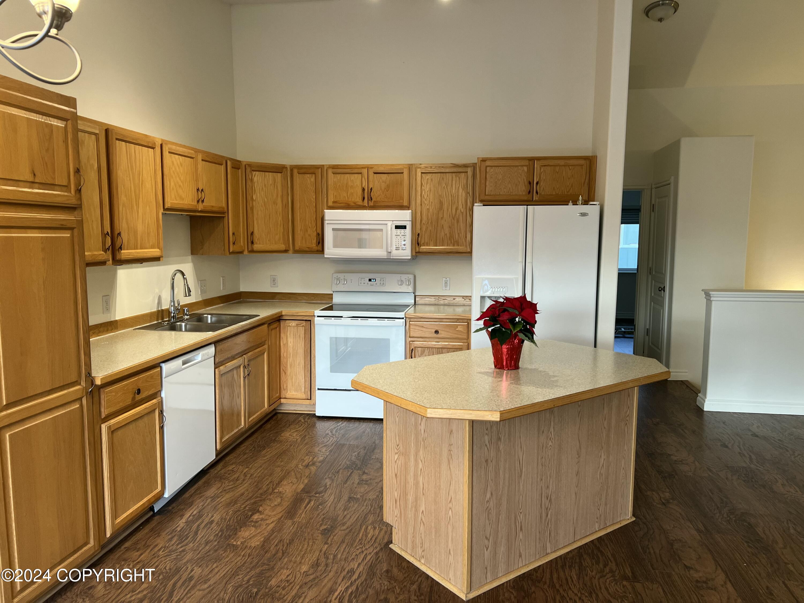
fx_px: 604
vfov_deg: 53.1
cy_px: 302
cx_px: 402
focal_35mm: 26
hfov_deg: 67.3
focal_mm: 5.7
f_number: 1.5
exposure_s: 1/60
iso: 80
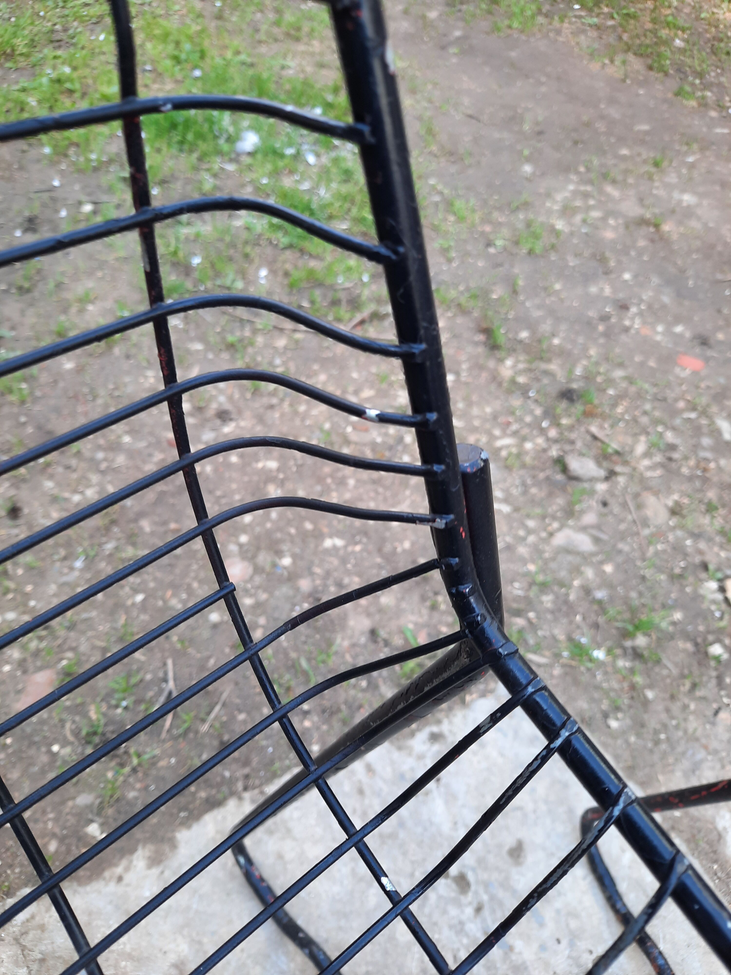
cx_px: 366
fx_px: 704
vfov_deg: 69.4
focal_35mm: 25
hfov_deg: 54.9
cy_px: 488
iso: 32
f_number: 2
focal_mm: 4.6
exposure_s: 1/50
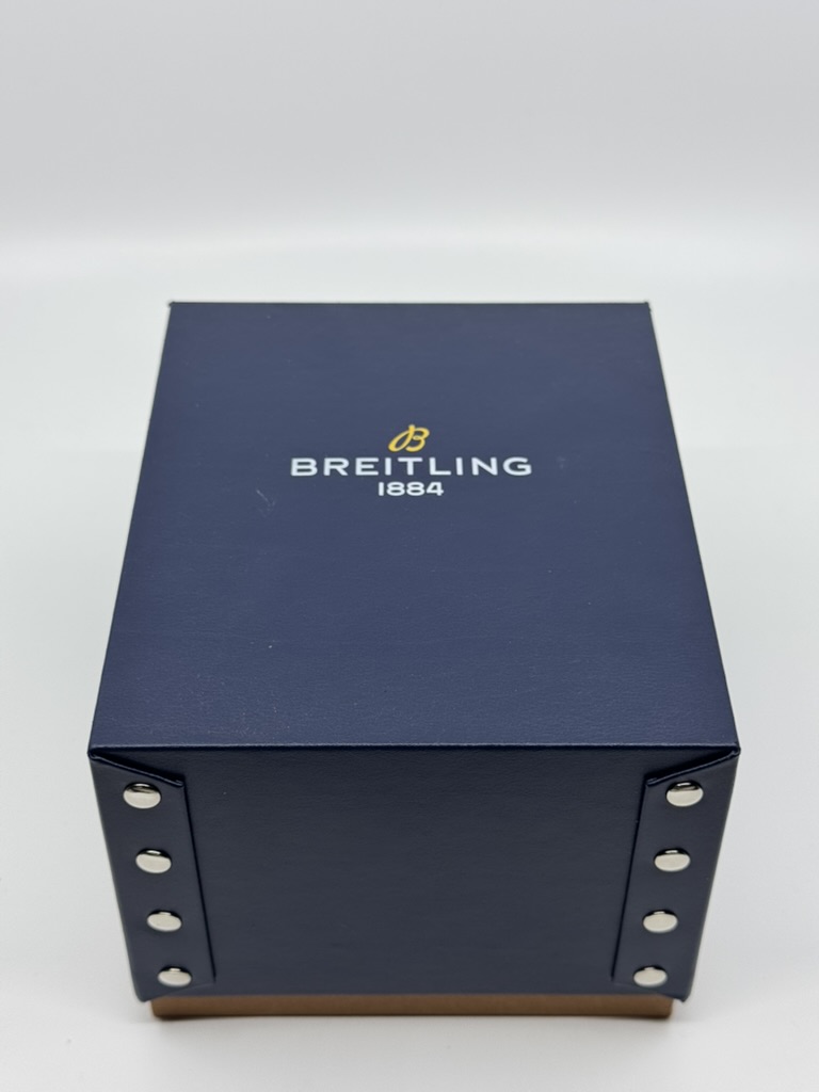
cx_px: 410
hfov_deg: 30.3
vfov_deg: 39.7
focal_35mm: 48
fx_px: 1514
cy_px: 546
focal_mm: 6.76
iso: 64
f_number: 1.78
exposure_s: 1/451
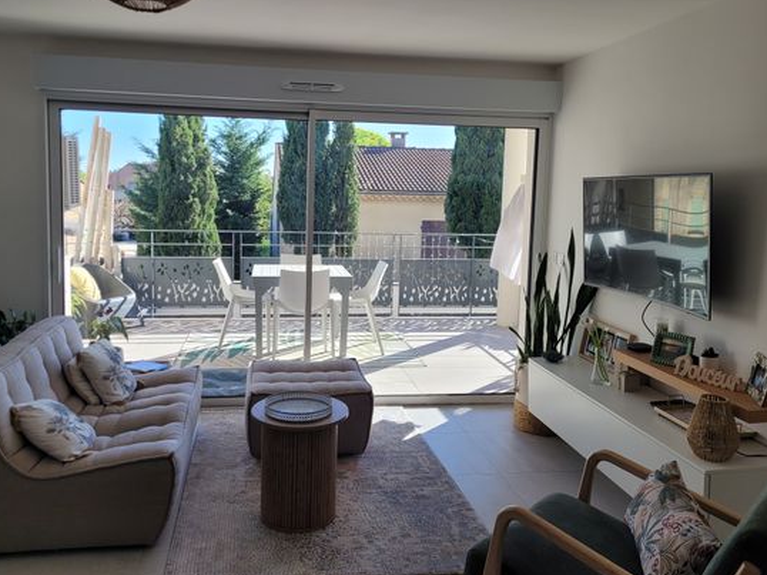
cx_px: 366
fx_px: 642
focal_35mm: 29
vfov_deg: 48.2
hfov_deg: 61.7
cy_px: 265
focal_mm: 5.4
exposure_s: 1/452
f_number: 1.8
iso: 40
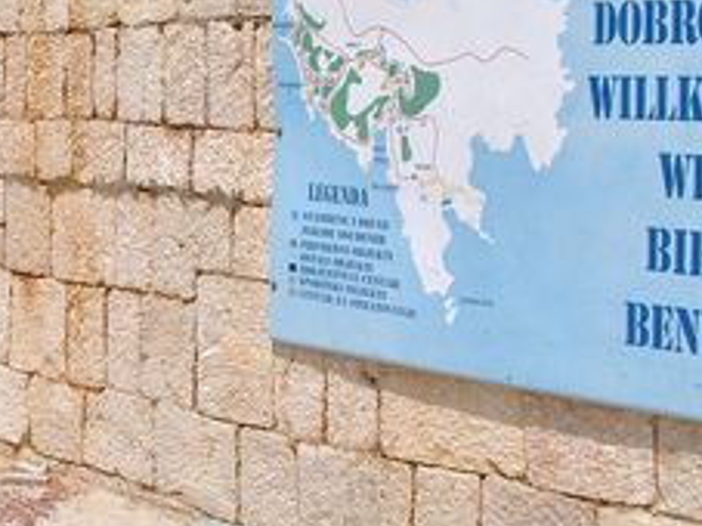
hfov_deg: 28.7
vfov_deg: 21.8
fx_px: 1358
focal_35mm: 67
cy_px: 186
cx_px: 207
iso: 100
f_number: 9
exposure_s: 1/320
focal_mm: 22
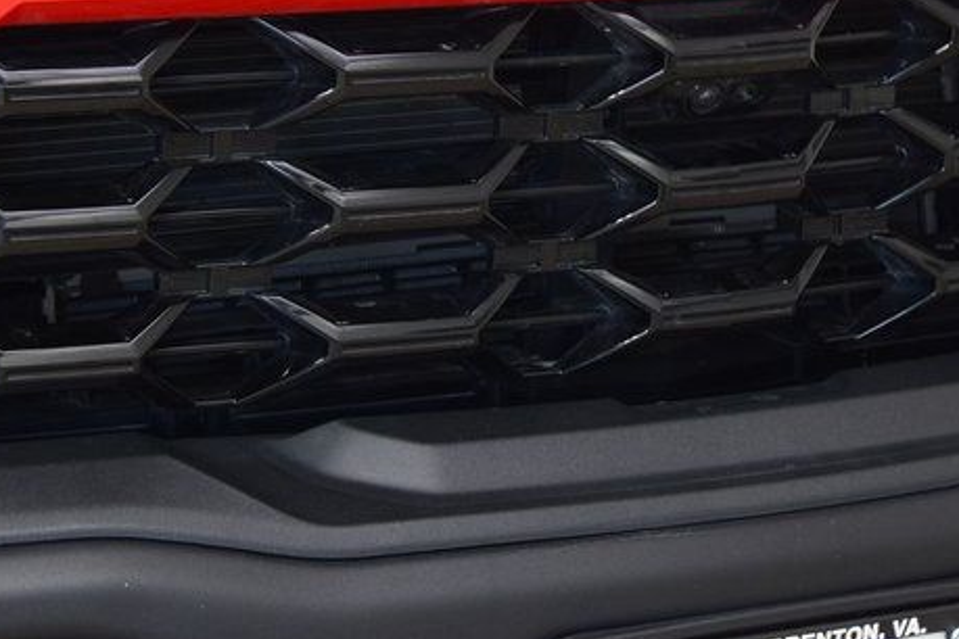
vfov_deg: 8.8
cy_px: -32
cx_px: 577
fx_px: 4102
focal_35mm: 154
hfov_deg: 13.3
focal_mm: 46
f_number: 6.3
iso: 900
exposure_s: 1/15
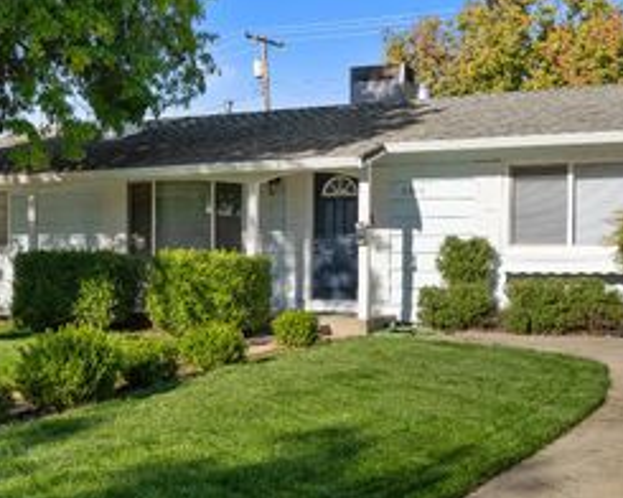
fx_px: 848
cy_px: 296
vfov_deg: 32.7
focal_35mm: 46
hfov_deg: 40.3
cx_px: 303
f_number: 5.6
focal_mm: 24
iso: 400
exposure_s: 1/1600
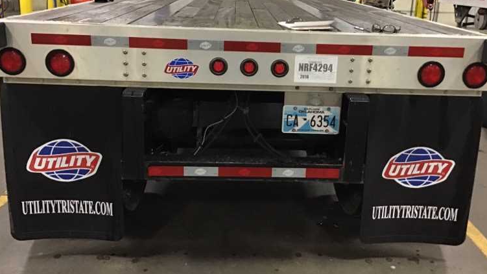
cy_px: 98
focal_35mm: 36
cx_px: 255
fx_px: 465
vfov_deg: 32.6
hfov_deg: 55.3
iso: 200
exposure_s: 1/15
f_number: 2.4
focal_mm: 3.3
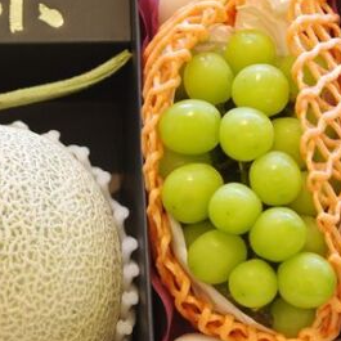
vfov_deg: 11.3
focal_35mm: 154
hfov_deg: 11.3
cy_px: 186
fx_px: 1716
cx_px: 50
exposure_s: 1/200
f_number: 3.2
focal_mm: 50
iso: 400
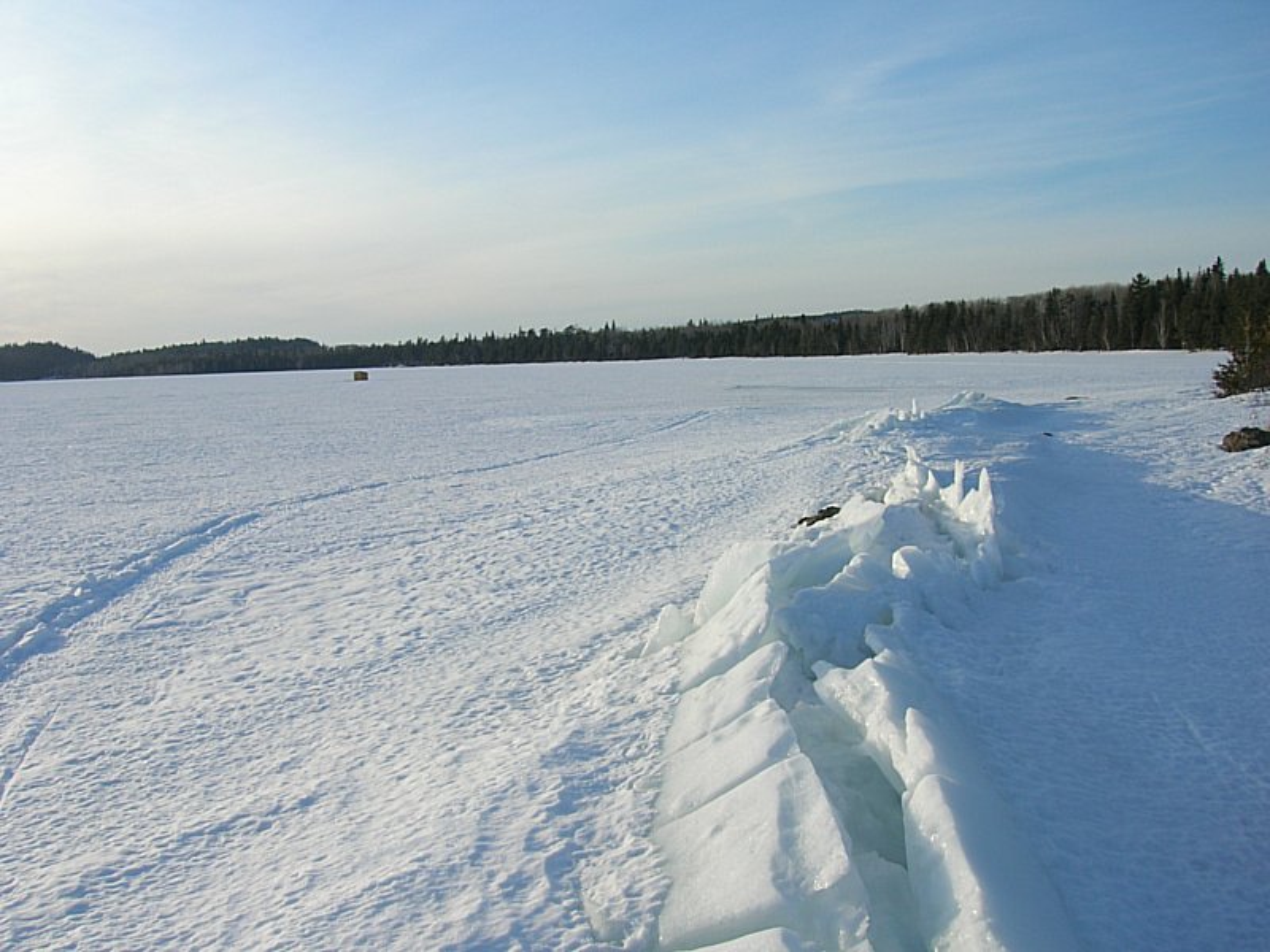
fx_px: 1247
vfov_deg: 41.8
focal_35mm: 34
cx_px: 635
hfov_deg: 54.0
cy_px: 476
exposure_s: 1/313
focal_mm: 5.7
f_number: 4.9
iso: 50
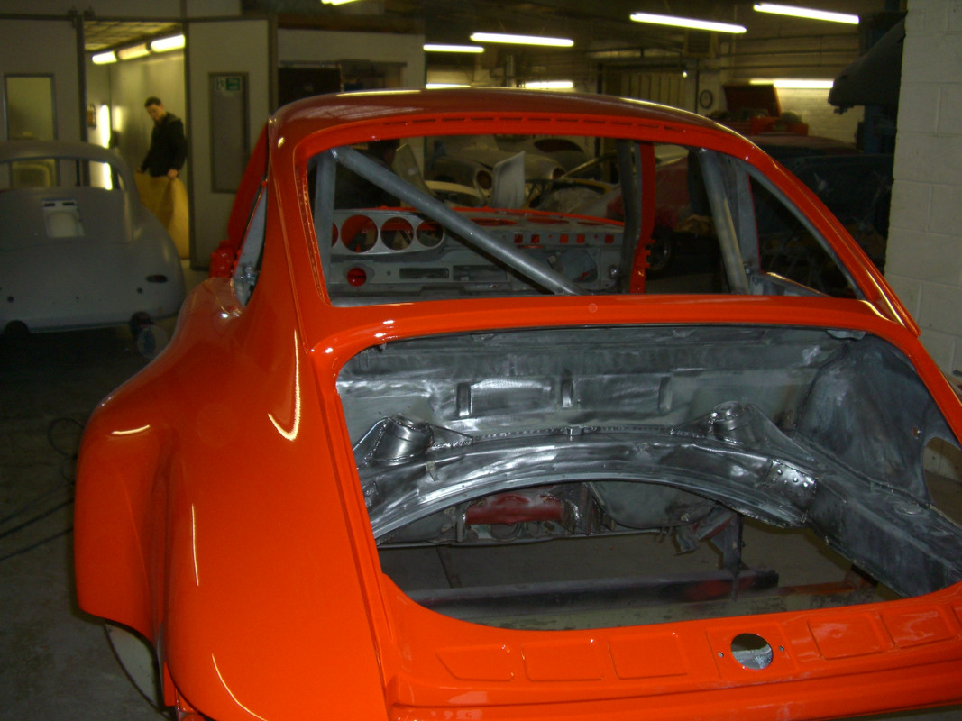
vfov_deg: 37.7
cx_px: 481
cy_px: 360
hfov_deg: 49.0
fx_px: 1056
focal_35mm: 38
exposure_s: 1/60
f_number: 2.8
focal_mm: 7.9
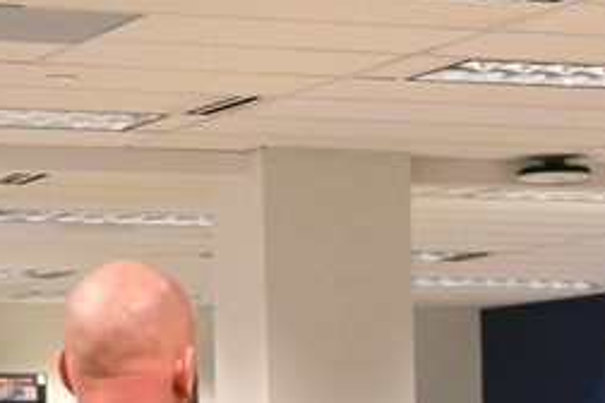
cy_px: 658
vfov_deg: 6.8
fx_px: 3344
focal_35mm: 199
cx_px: 641
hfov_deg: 10.2
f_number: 4
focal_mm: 49
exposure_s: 1/125
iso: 3200
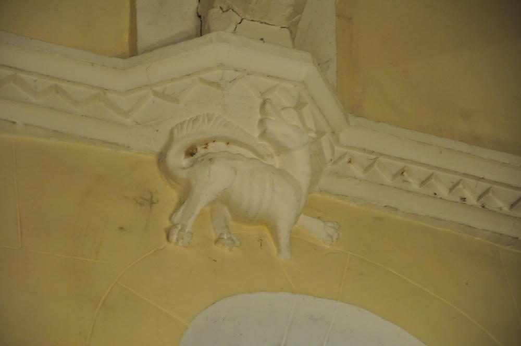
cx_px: 260
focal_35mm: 158
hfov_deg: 13.1
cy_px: 173
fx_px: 2276
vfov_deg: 8.7
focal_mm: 105
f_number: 5.6
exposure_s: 1/30
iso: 1400
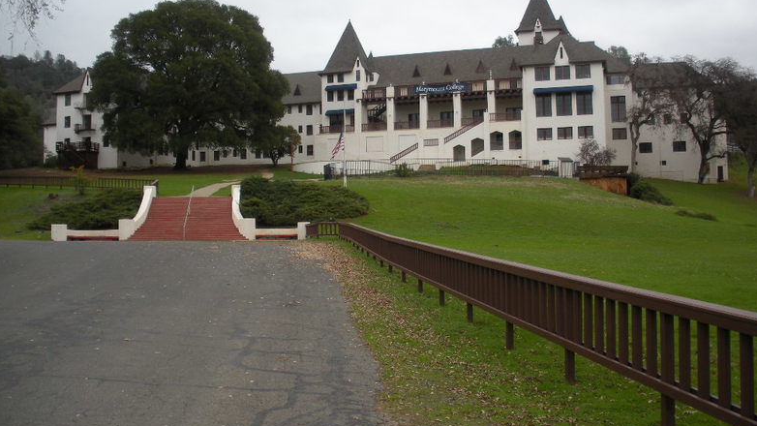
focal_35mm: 39
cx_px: 383
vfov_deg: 30.4
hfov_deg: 51.6
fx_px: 783
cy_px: 171
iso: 64
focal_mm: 6.3
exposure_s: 1/85
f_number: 3.5
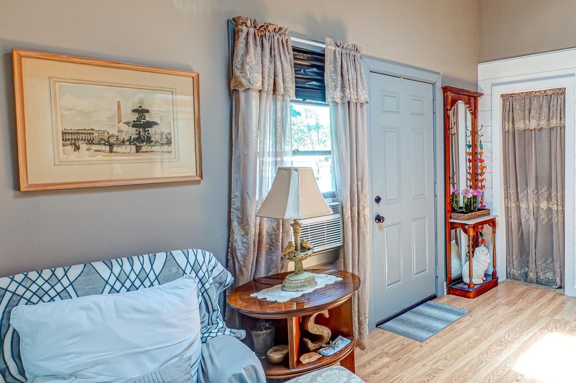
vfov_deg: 50.8
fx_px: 400
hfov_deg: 67.5
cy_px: 148
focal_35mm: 25
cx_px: 424
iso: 400
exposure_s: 1/8
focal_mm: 14
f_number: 11
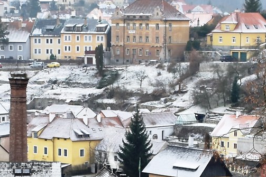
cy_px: 296
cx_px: 126
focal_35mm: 193
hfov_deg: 10.6
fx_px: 1428
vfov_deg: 7.0
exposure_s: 1/40
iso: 140
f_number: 8
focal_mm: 27
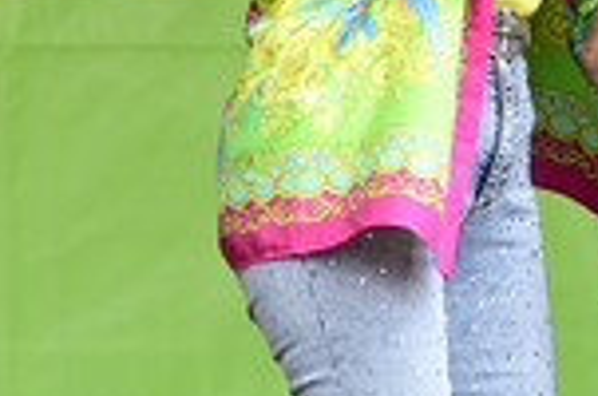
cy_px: -95
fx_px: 6697
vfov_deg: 3.4
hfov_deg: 5.1
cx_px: 636
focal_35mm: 404
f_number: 5
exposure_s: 1/200
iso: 500
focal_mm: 135
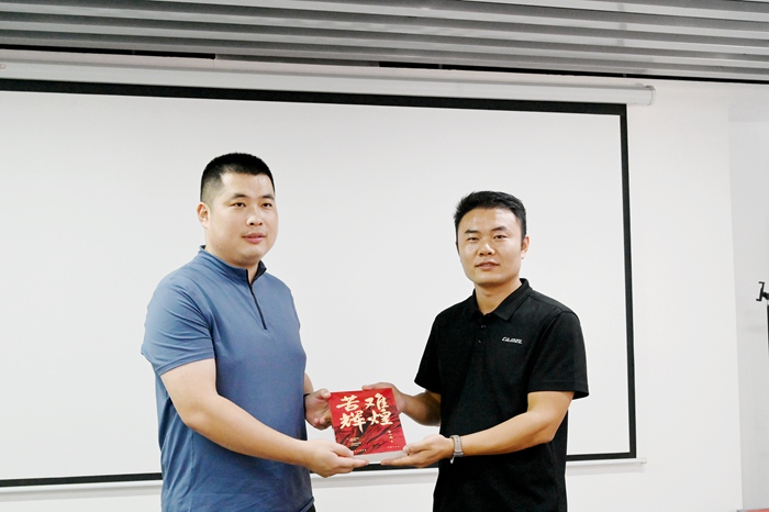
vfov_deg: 34.2
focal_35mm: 39
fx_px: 833
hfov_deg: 49.6
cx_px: 384
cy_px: 256
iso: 6400
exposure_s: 1/200
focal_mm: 39
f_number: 7.1
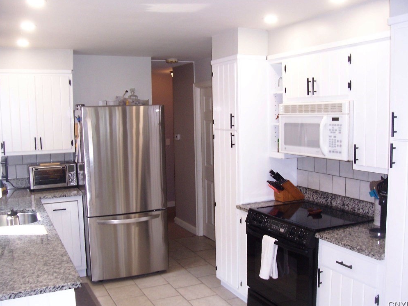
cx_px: 206
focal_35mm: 35
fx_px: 412
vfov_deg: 40.7
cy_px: 154
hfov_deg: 52.6
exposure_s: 1/60
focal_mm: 5.6
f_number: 2.7
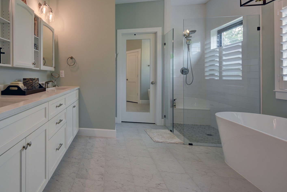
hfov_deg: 78.0
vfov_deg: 61.5
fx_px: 159
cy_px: 78
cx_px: 74
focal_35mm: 20
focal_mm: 13
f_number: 4
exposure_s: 1/50
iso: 160
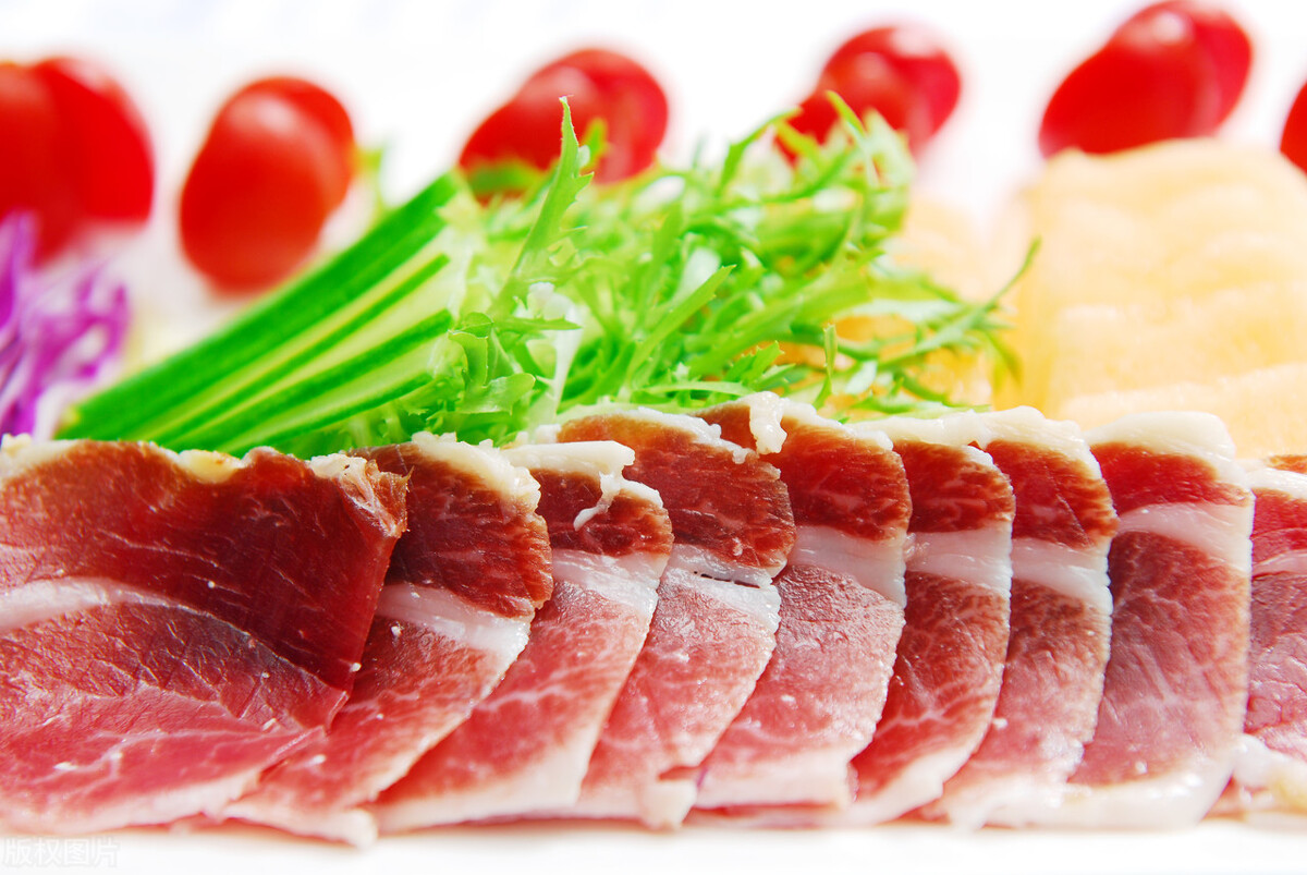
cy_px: 438
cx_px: 654
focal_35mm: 78
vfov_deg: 17.5
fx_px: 2835
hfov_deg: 26.0
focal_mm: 52
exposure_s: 1/60
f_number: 4
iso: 100
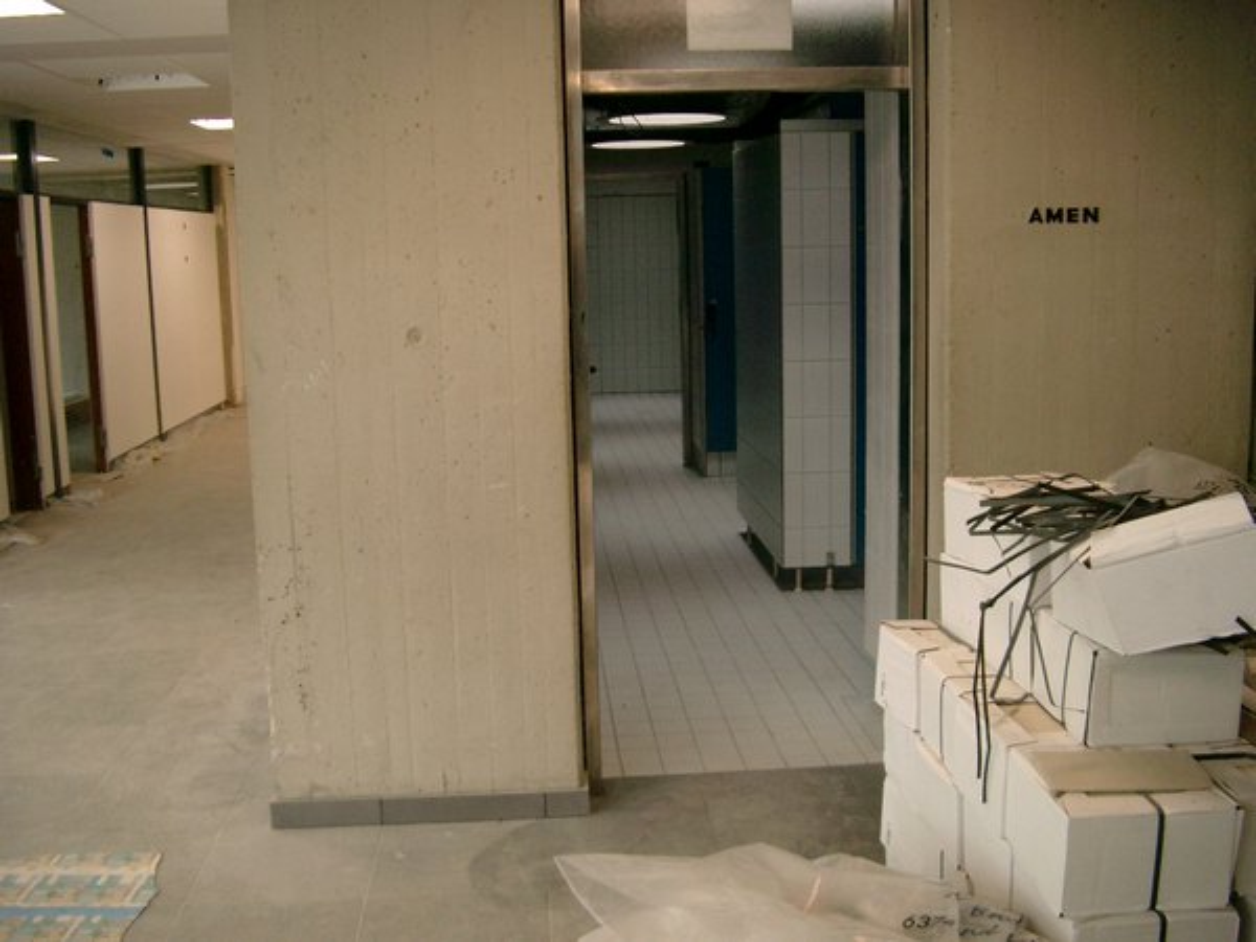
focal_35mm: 37
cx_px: 628
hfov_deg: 50.1
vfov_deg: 38.7
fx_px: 1343
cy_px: 471
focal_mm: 7.6
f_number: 2.6
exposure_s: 1/125
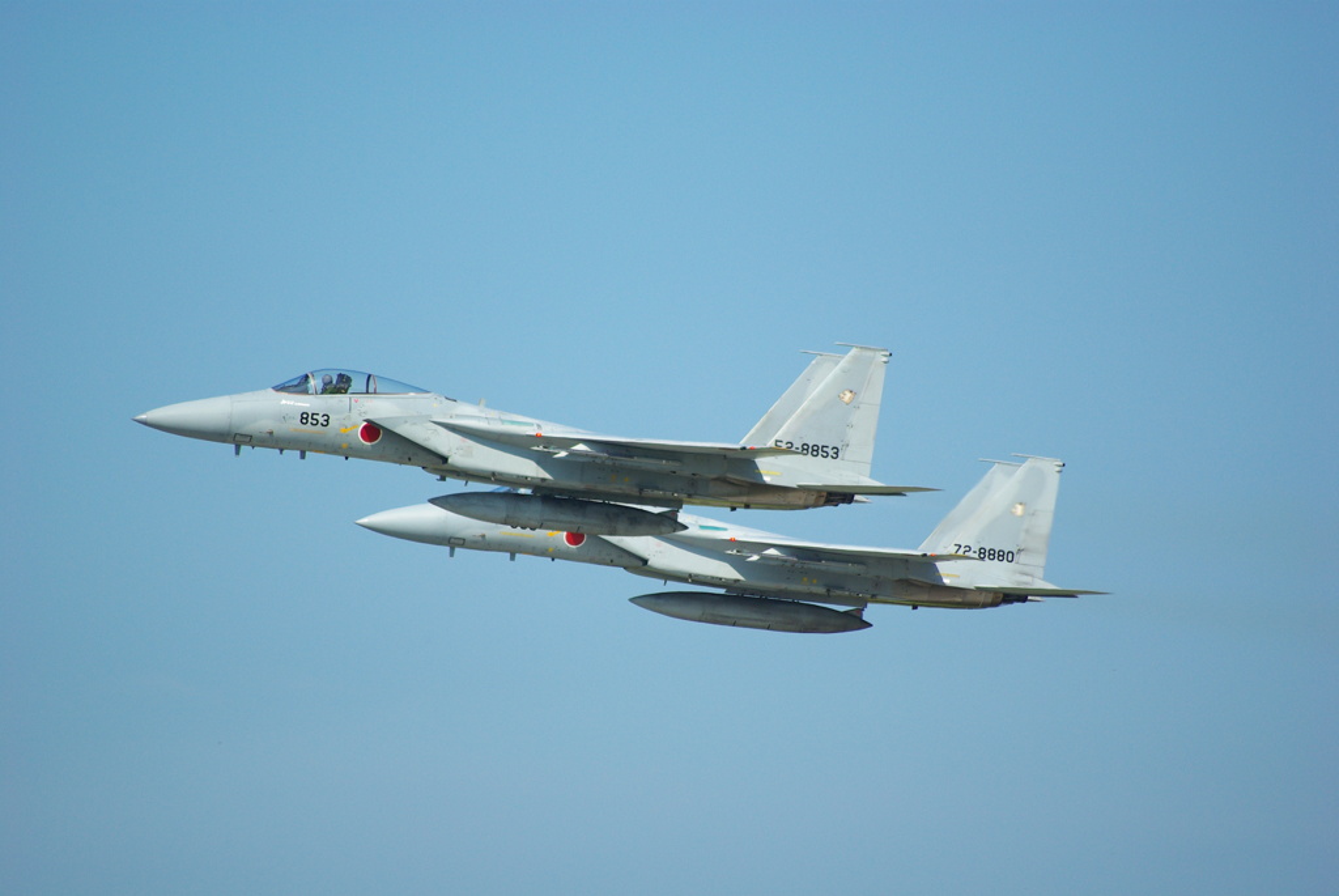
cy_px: 448
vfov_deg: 3.1
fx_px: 16754
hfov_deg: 4.6
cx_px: 670
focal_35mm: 450
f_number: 5.6
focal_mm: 300
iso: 200
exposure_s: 1/1000
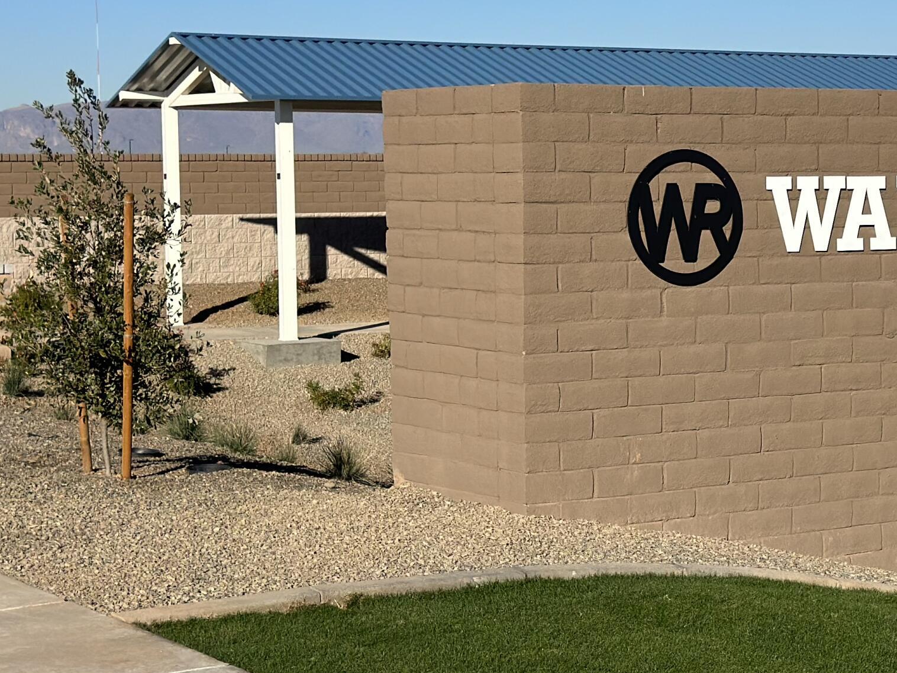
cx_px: 840
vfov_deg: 15.5
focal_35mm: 95
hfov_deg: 20.2
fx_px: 2462
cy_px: 257
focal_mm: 6.86
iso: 100
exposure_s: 1/8929
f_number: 1.78
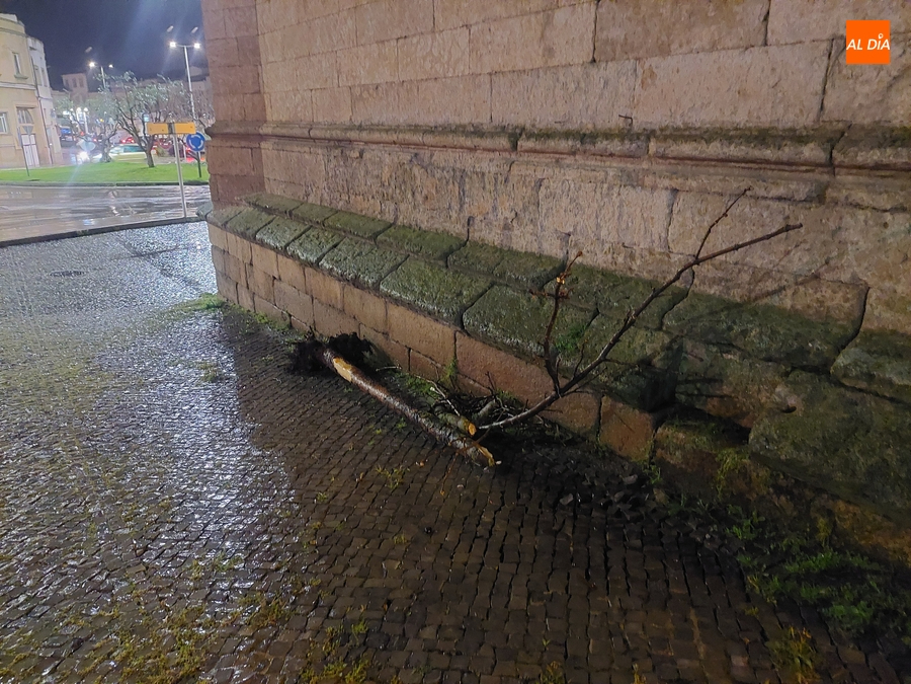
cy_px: 342
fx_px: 658
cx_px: 456
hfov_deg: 69.4
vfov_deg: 54.9
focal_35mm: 25
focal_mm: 5.23
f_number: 1.8
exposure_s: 1/14
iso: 2000
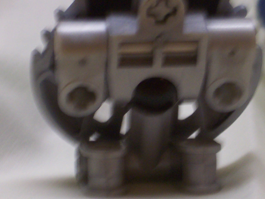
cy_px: 71
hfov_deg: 11.6
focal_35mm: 171
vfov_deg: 8.7
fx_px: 1309
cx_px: 160
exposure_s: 1/15
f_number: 4.1
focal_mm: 13.5
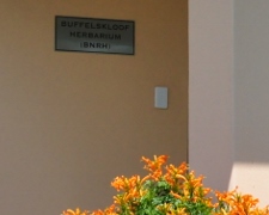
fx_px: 1123
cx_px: 67
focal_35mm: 141
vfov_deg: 11.0
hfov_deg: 13.6
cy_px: 100
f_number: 13
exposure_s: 1/1000
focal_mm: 22
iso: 1000
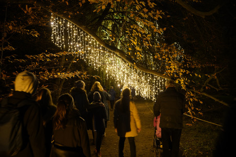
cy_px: 78
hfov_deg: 65.5
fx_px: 183
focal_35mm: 28
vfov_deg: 46.3
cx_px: 118
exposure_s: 1/15
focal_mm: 28
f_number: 3.5
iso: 1600
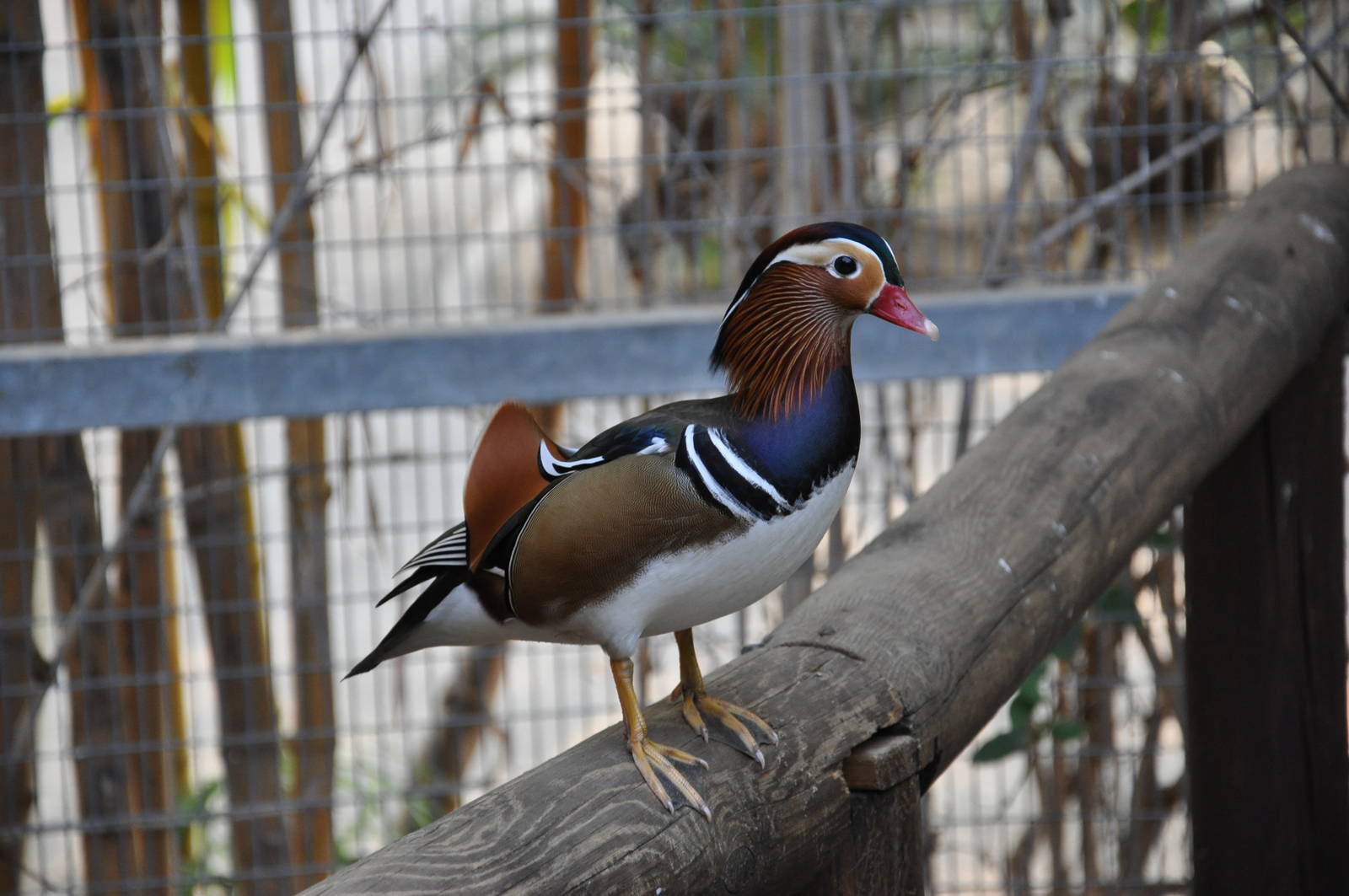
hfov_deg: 13.1
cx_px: 674
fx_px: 5895
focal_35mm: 158
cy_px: 448
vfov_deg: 8.7
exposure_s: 1/125
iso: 800
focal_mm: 105
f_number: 5.6
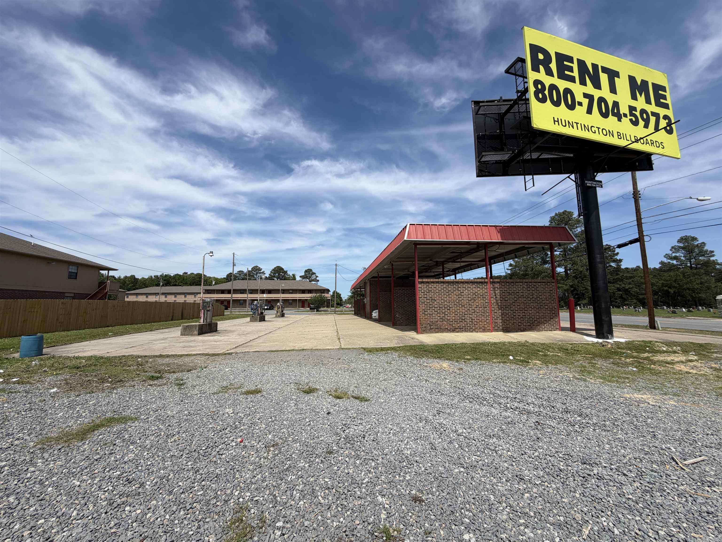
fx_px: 292
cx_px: 361
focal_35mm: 14
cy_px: 271
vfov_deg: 85.7
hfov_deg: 102.1
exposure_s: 1/1285
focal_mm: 2.22
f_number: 2.2
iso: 20
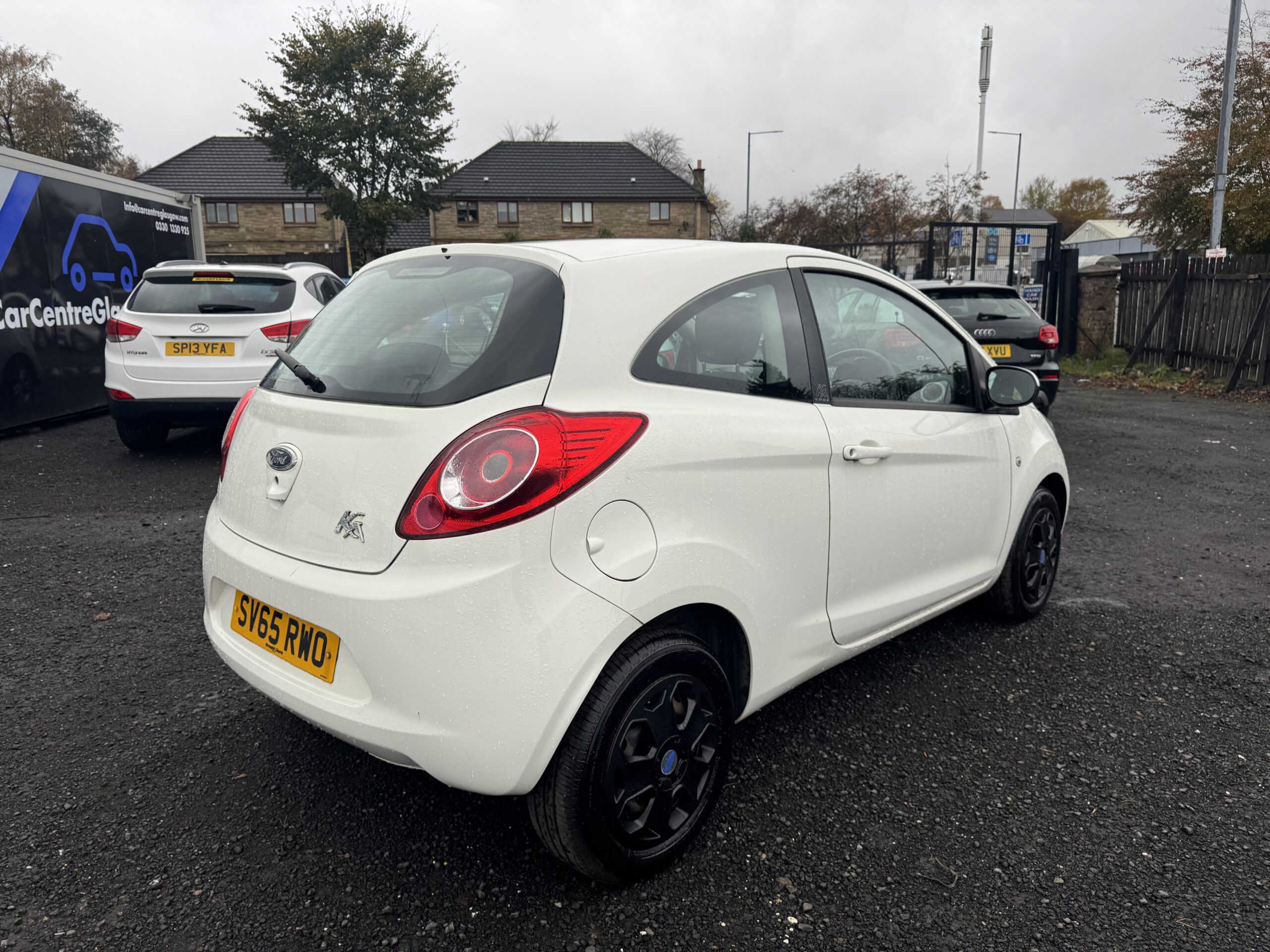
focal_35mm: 24
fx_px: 881
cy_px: 476
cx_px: 635
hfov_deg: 71.6
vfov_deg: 56.8
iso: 80
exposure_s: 1/966
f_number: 1.78
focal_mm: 6.76
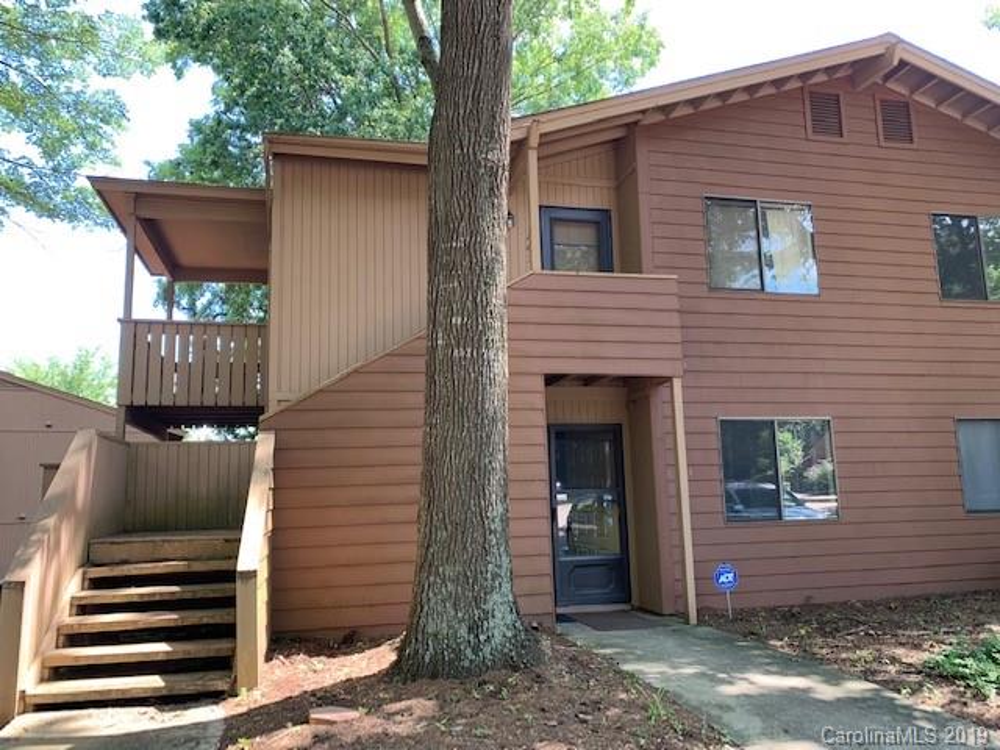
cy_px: 375
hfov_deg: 67.3
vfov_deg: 53.1
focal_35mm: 26
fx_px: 751
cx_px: 500
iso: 32
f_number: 1.8
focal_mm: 4.25
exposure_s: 1/122
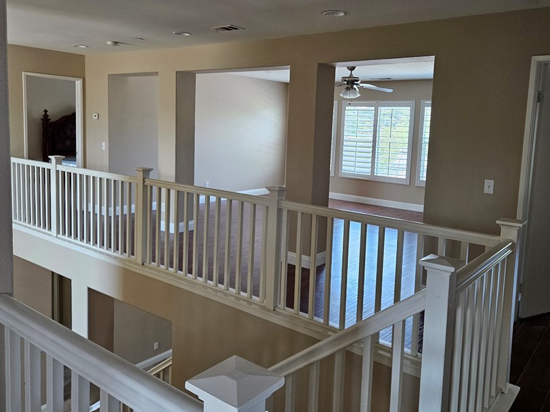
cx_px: 293
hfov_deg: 61.6
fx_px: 461
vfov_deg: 48.1
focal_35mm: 29
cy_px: 177
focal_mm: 5.4
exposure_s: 1/120
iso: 160
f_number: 1.8
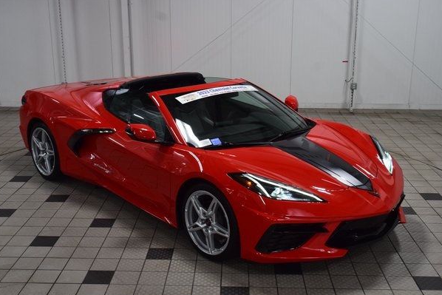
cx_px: 216
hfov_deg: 42.3
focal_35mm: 47
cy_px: 156
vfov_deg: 28.9
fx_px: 571
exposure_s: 1/60
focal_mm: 29
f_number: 8
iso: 1400
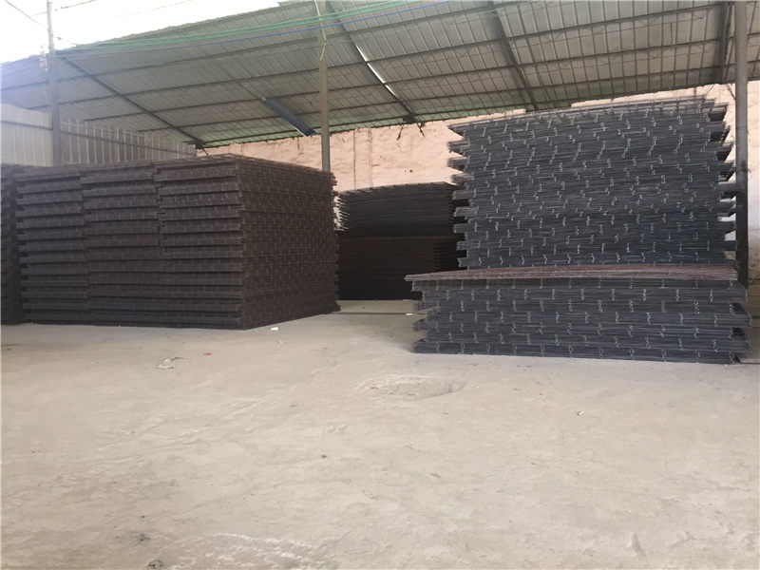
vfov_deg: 48.2
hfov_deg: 61.7
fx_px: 637
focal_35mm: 29
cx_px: 380
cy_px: 285
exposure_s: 1/30
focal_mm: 4.15
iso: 100
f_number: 2.2
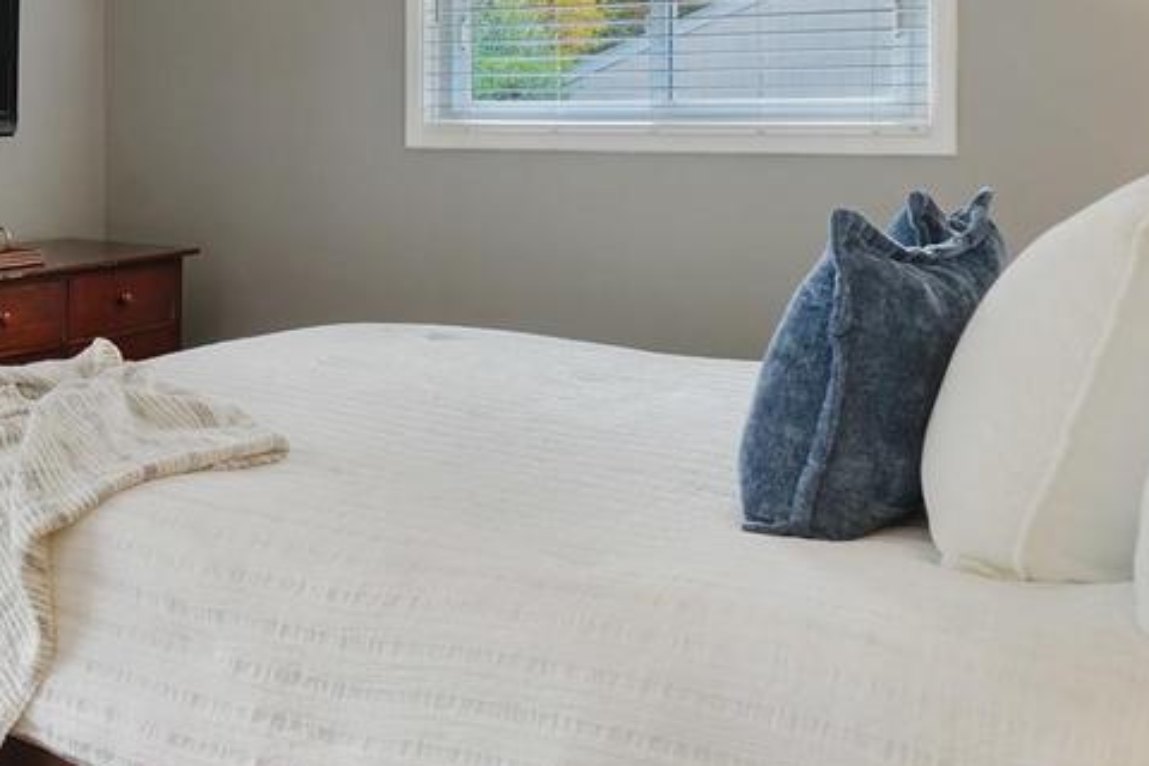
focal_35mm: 48
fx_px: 1532
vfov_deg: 27.3
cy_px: 109
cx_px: -208
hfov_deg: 33.8
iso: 1250
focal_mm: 16
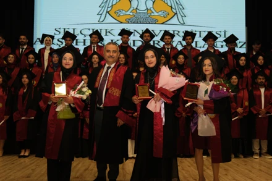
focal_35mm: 36
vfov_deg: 36.8
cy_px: 90
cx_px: 136
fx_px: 272
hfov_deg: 53.1
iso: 1000
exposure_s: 1/160
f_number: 2.8
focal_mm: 24.2
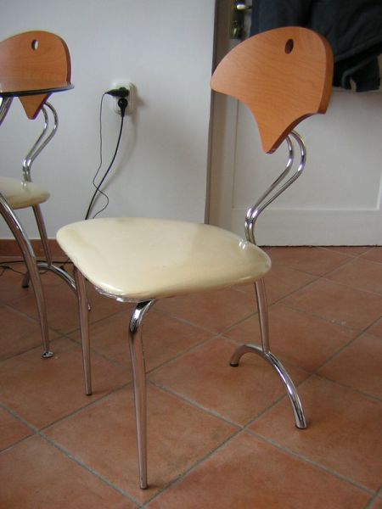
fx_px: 530
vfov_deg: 51.4
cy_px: 254
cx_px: 191
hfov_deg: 39.7
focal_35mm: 36
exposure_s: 1/35.8
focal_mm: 4.7
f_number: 2.6
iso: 50
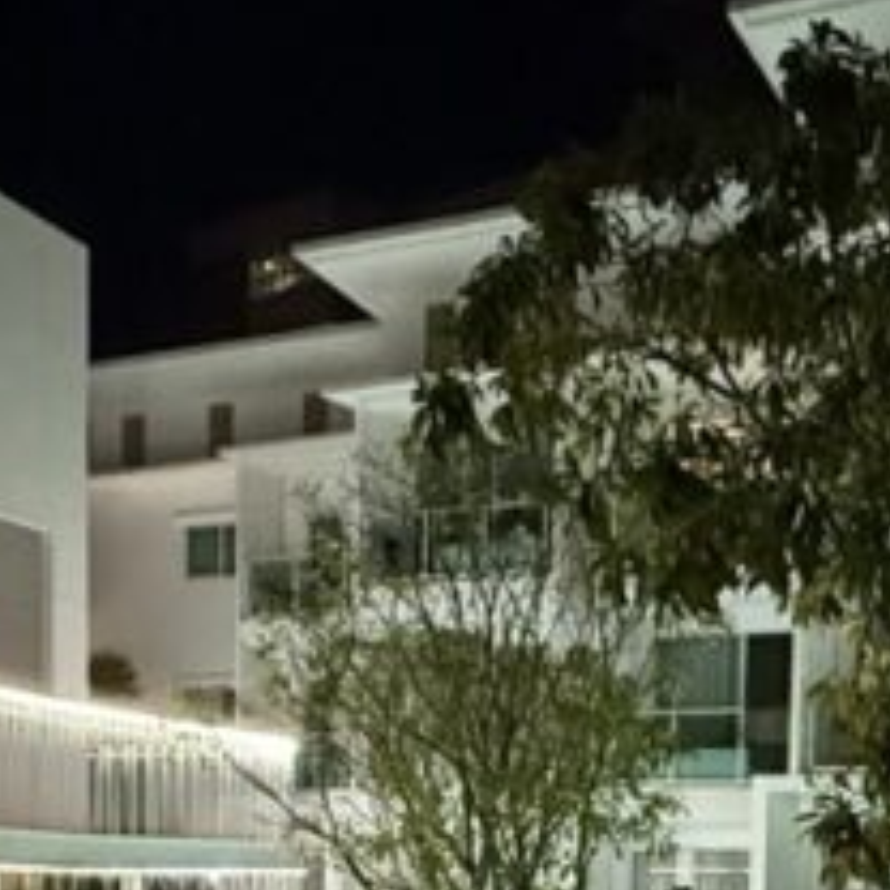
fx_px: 1774
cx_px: 509
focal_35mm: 61
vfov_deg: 25.8
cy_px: 1006
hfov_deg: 28.1
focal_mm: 2.22
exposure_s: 1/50
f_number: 2.2
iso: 1000
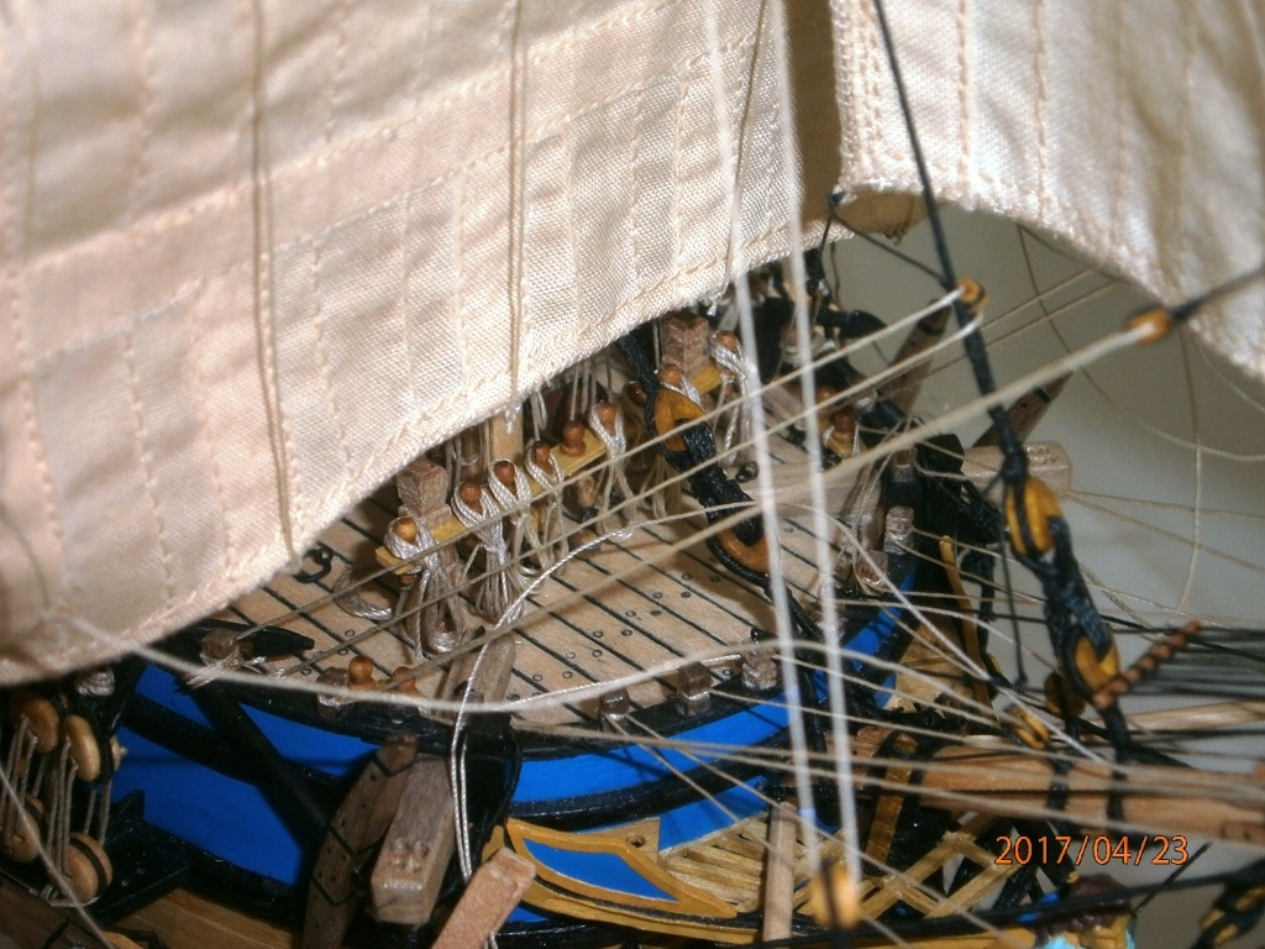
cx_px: 632
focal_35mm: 73
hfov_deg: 26.7
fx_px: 2668
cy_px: 474
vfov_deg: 20.2
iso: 125
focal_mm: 13
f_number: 4.4
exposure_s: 1/50
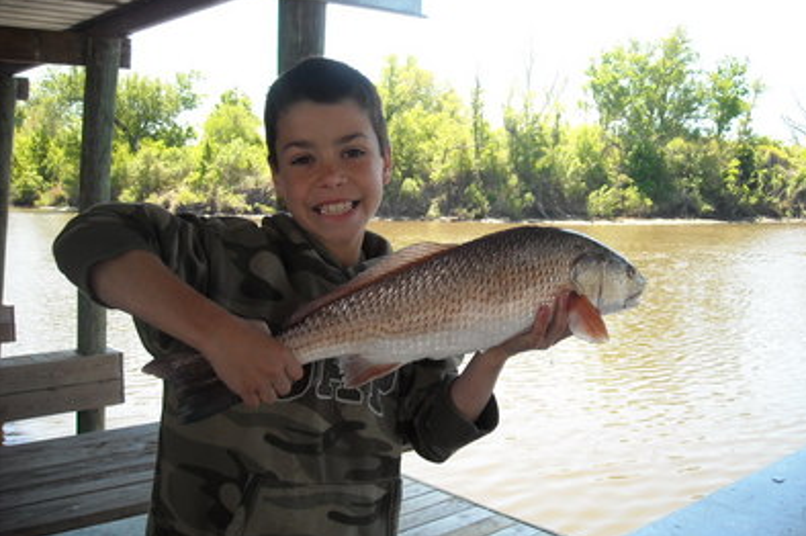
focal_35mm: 37
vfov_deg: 35.9
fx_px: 828
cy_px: 262
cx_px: 407
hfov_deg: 51.9
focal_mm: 5.7
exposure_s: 1/184
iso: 64
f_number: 2.8
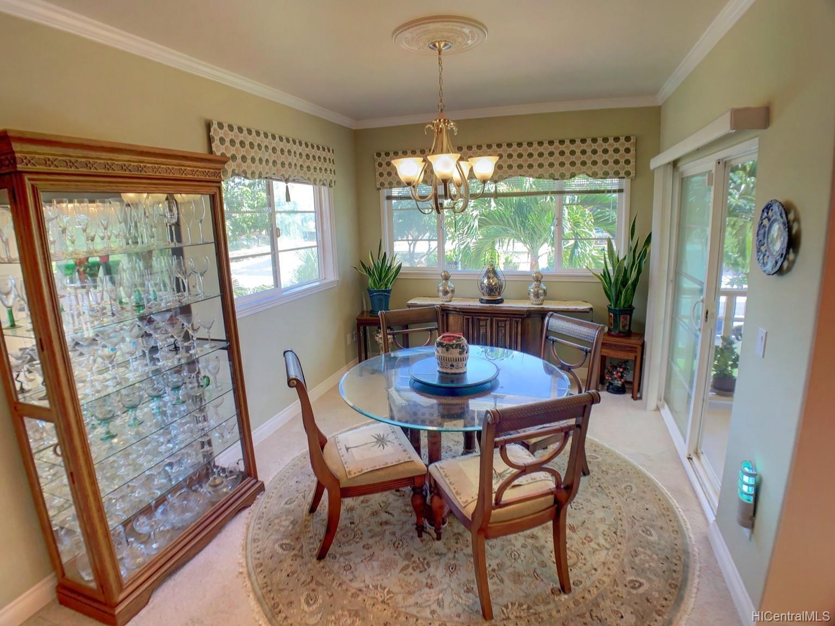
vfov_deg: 53.1
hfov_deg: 67.3
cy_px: 313
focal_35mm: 26
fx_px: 627
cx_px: 418
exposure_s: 1/30
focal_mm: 4.25
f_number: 1.8
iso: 64
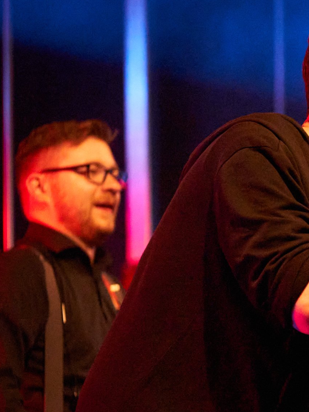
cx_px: 446
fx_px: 2977
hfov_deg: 5.9
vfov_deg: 7.9
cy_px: 257
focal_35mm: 250
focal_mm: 116
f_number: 2.8
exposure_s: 1/250
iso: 12800
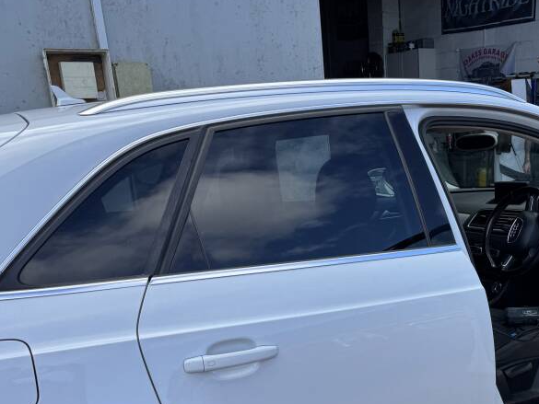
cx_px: 412
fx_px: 654
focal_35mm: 42
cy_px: 328
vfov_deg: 33.3
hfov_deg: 43.2
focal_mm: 6.76
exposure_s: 1/1261
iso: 80
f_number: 1.78
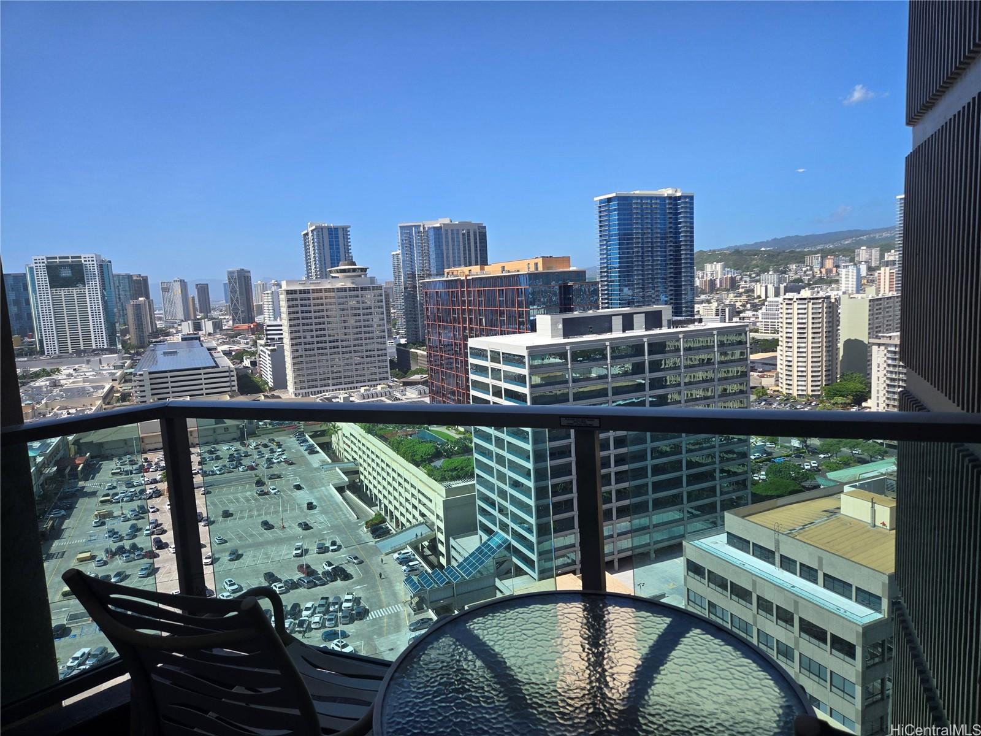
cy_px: 368
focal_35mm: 23
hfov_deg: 73.9
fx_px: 652
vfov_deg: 58.9
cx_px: 490
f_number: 1.8
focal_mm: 5.4
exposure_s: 1/2384
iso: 80
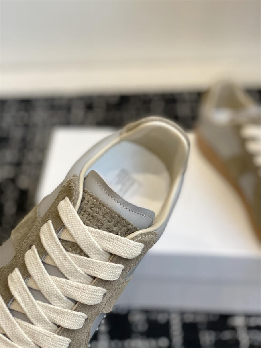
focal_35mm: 52
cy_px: 174
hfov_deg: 28.0
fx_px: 523
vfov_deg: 36.8
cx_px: 130
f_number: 2
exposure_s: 1/122
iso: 50
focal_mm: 6
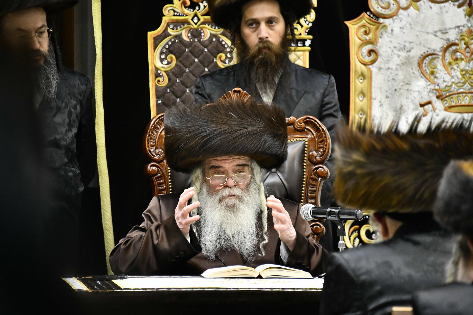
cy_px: 158
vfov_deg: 4.6
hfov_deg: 6.9
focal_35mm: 300
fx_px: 3941
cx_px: 236
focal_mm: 300
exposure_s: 1/250
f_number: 5.6
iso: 2000
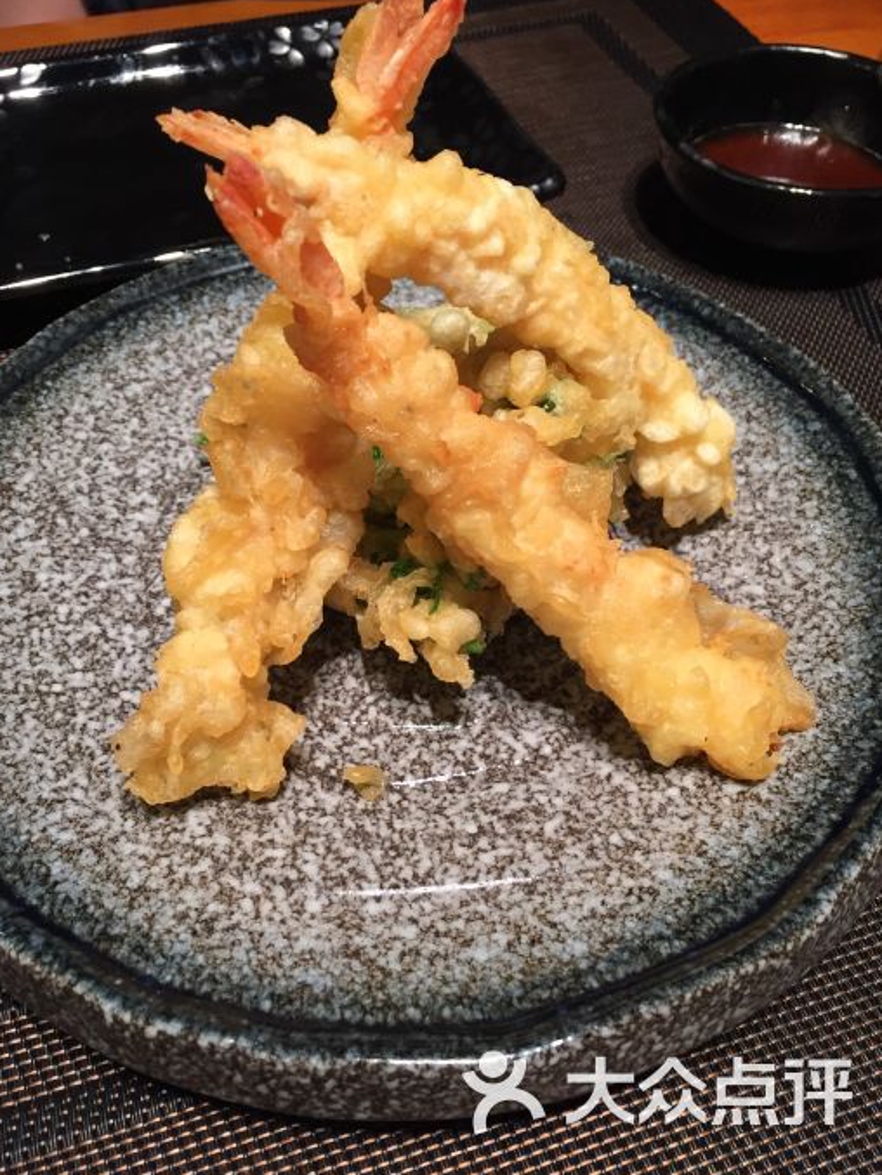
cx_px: 442
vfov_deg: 59.9
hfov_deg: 46.8
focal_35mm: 30
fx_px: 1019
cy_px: 574
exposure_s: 1/33
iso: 50
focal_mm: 4.15
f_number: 2.2
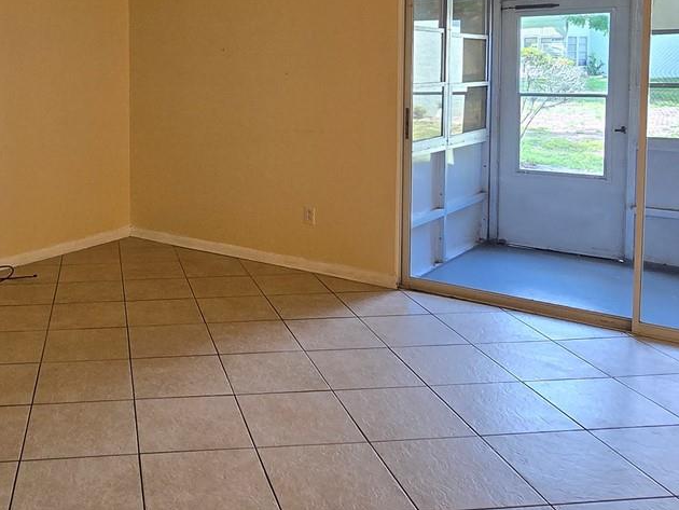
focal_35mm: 33
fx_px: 648
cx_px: 154
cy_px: 125
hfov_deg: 52.4
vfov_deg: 41.6
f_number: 2.2
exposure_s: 1/60
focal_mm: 2.2
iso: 80
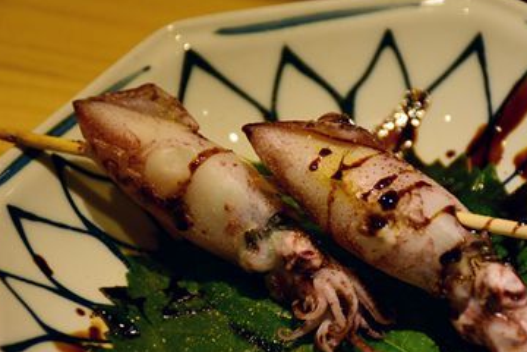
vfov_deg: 5.1
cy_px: 204
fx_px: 3967
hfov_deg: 7.6
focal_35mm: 271
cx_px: 319
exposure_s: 1/200
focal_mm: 130
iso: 560
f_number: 5.6
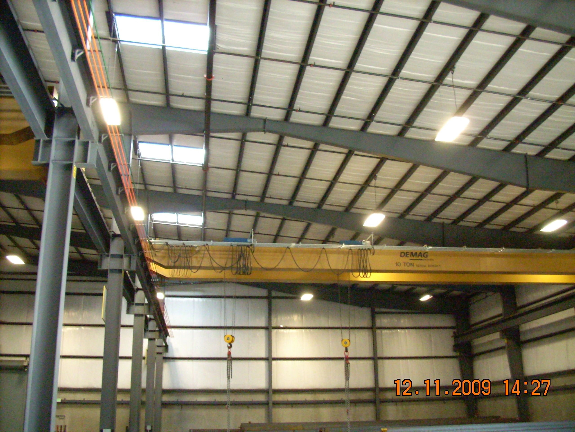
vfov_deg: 38.7
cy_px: 216
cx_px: 288
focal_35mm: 37
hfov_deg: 50.1
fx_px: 615
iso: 800
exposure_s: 1/60
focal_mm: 6.2
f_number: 2.8
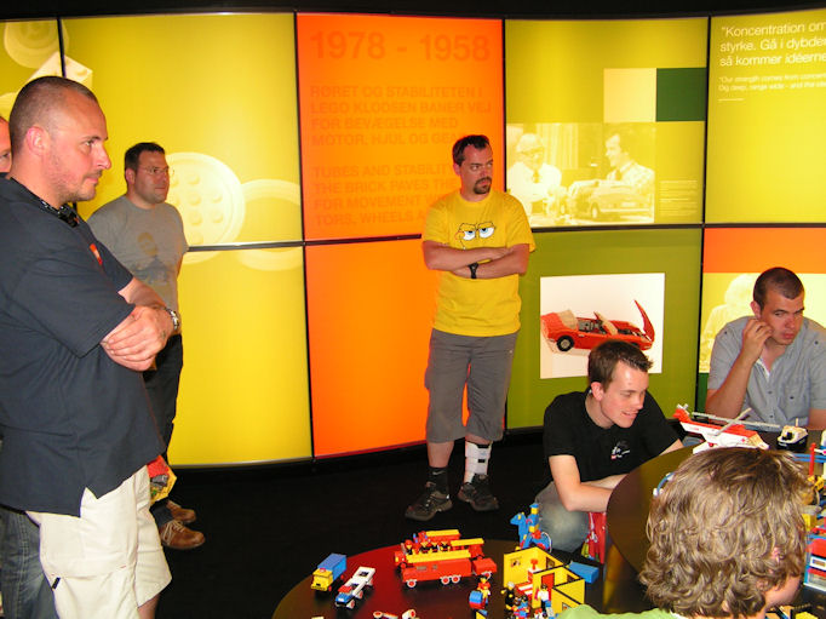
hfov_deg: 49.0
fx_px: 906
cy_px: 310
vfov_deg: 37.7
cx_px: 413
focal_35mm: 38
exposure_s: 1/40
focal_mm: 6.3
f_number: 2.8
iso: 80
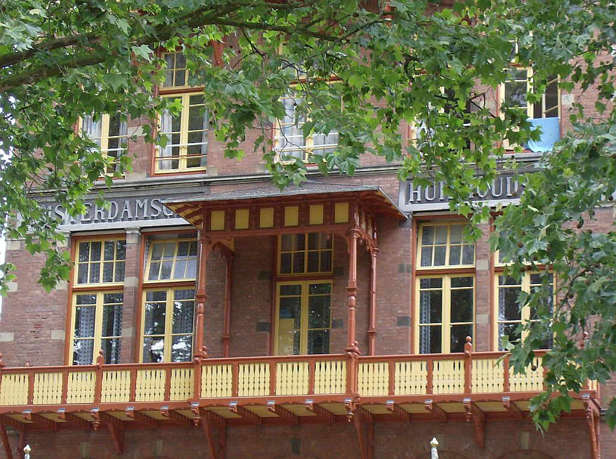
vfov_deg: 13.7
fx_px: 1917
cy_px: 230
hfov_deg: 18.3
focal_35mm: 108
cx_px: 308
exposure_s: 1/128
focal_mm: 18
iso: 200
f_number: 4.8
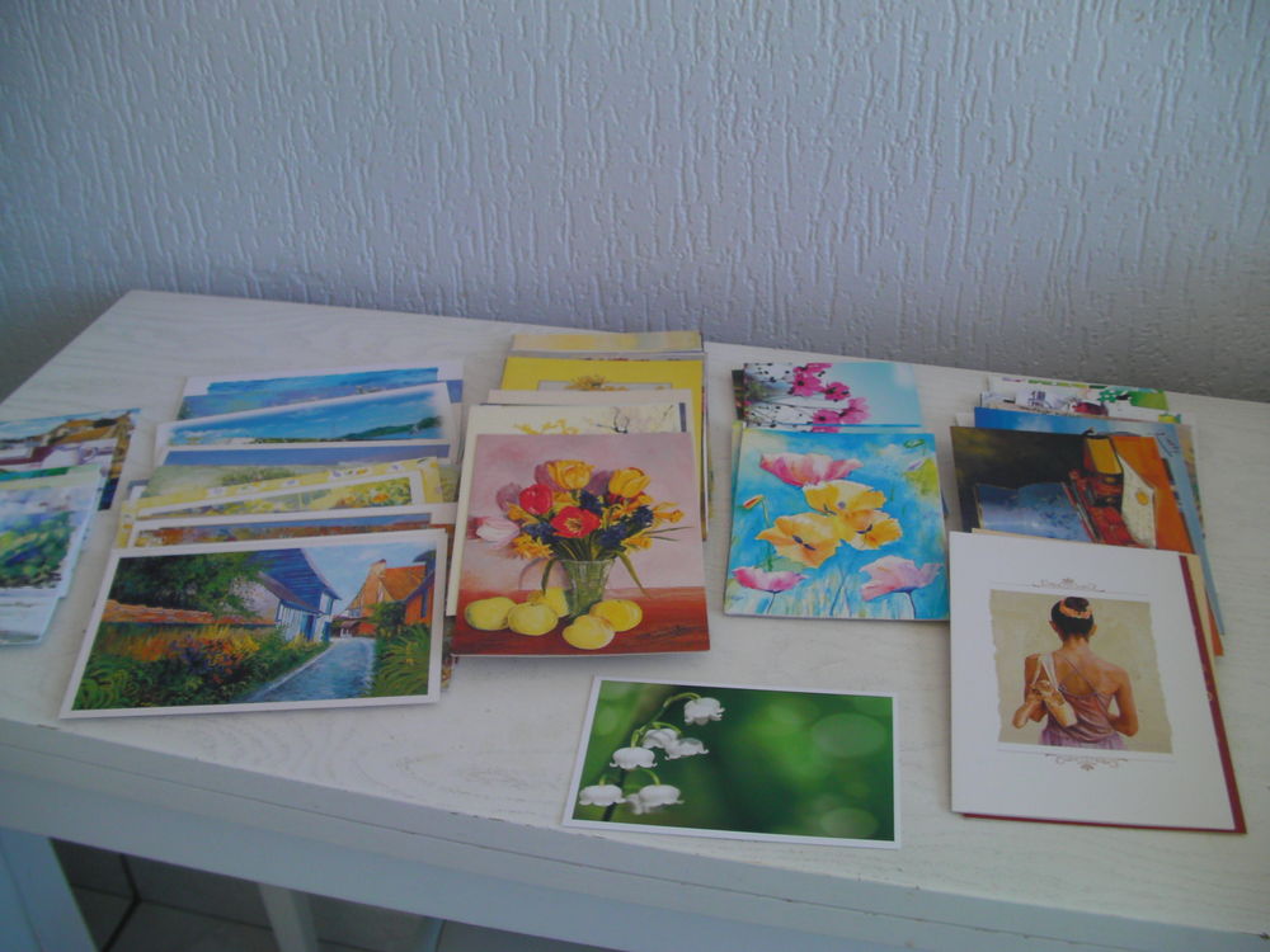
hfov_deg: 49.0
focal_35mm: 38
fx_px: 1394
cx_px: 635
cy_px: 476
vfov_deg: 37.7
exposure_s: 1/30
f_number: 3.5
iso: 70
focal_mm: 6.3
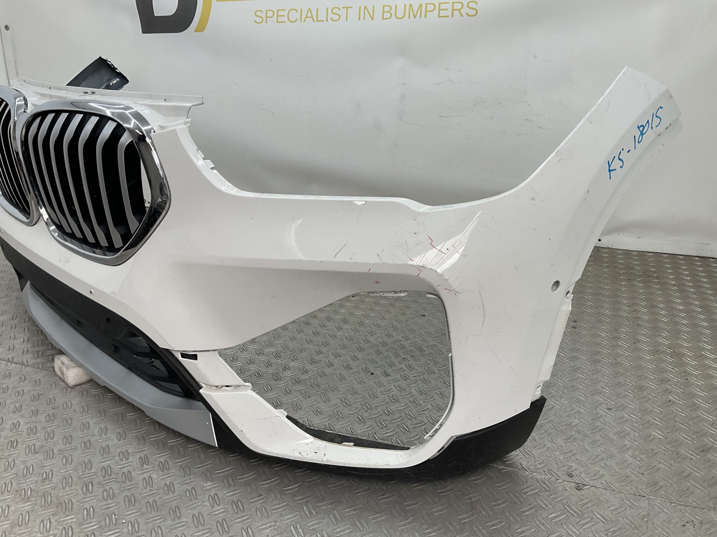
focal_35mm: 29
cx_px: 358
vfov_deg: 48.2
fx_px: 601
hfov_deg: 61.7
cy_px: 268
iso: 16
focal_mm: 3
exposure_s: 1/129
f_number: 1.8
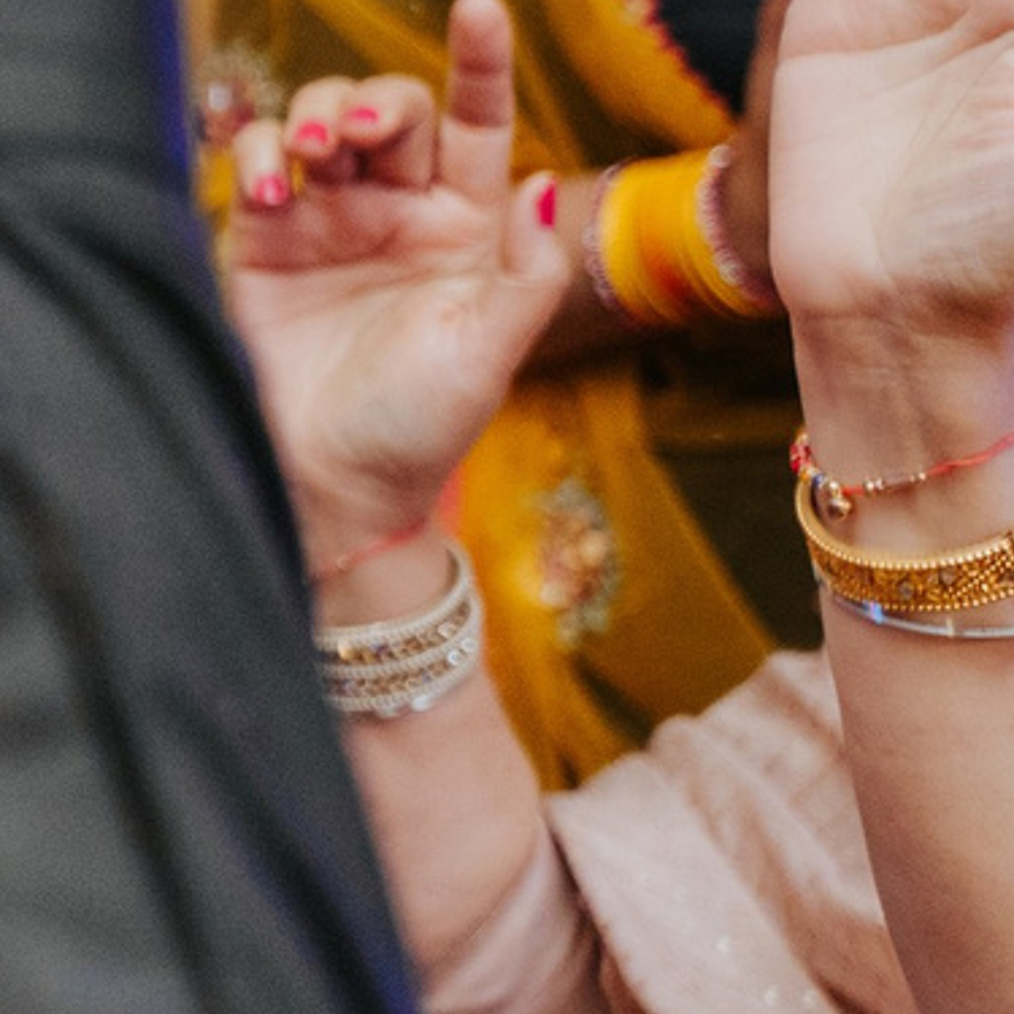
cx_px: -2282
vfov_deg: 7.5
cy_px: 242
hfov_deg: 6.7
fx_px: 7689
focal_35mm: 232
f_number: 3.5
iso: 1250
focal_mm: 40
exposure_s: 1/200
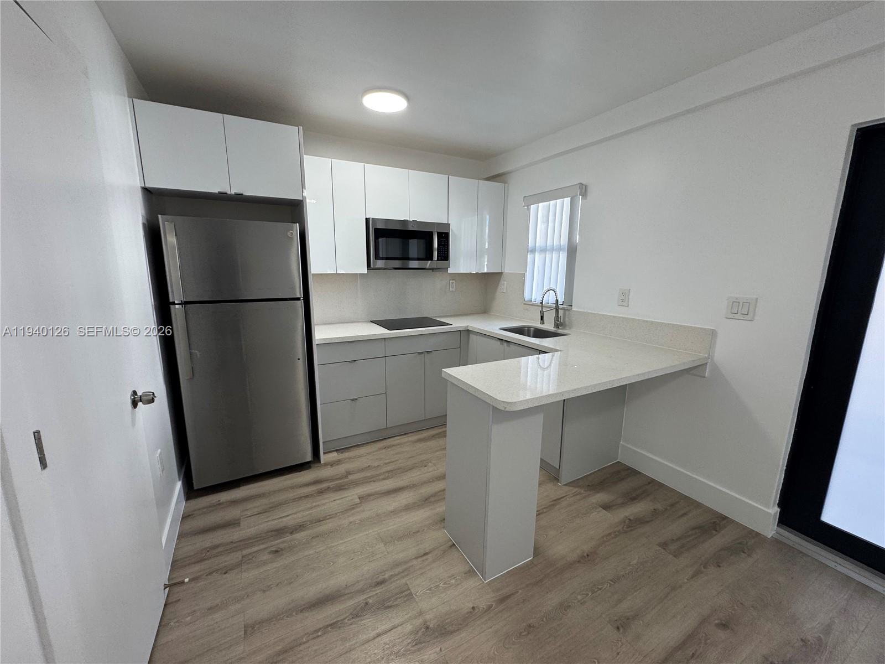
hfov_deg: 102.1
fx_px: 358
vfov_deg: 85.7
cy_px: 332
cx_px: 442
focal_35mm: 14
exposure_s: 1/120
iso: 100
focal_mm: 2.22
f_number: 2.2
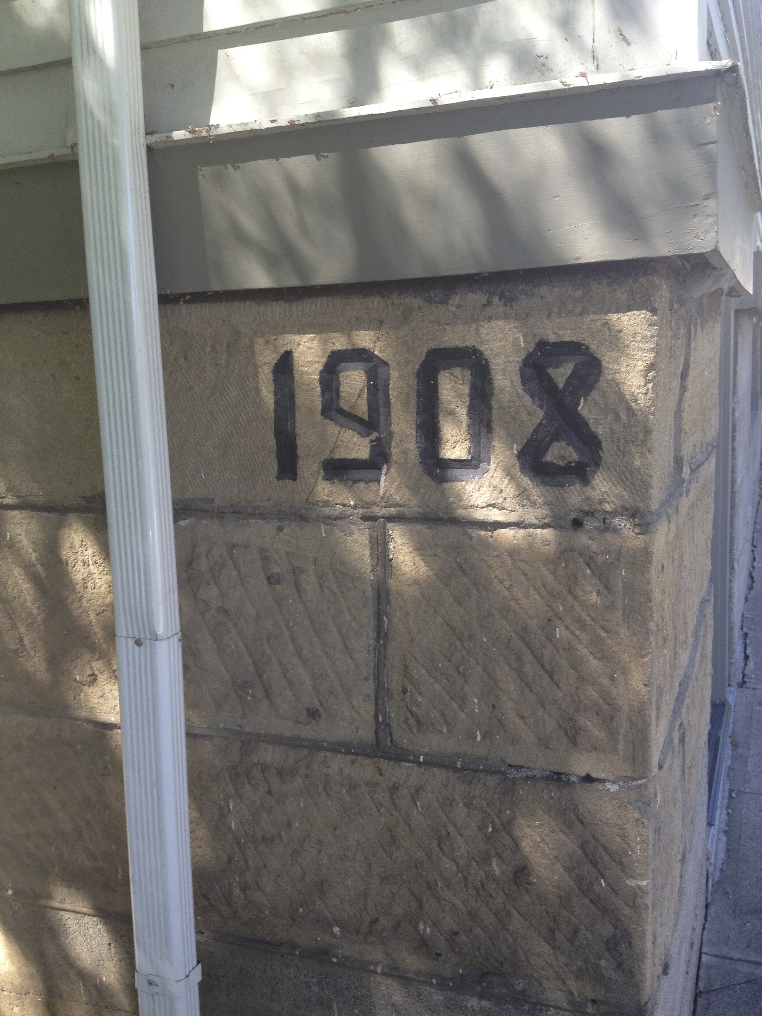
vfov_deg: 51.3
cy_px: 517
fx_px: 1057
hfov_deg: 39.7
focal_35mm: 36
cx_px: 382
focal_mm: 4.28
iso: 64
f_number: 2.4
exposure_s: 1/120
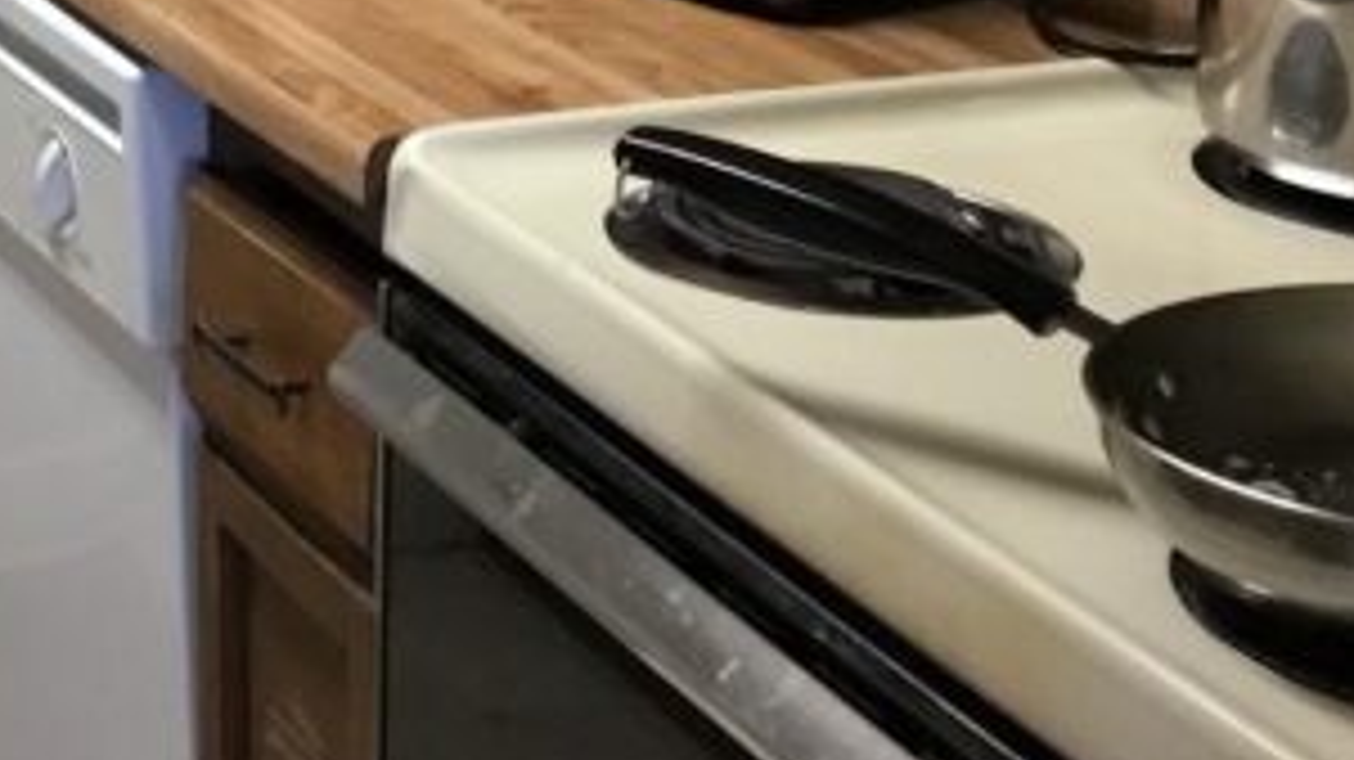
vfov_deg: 10.2
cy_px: -360
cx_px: 85
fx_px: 4127
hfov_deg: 18.3
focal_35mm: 115
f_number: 2.4
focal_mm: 3.3
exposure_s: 1/30
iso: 160
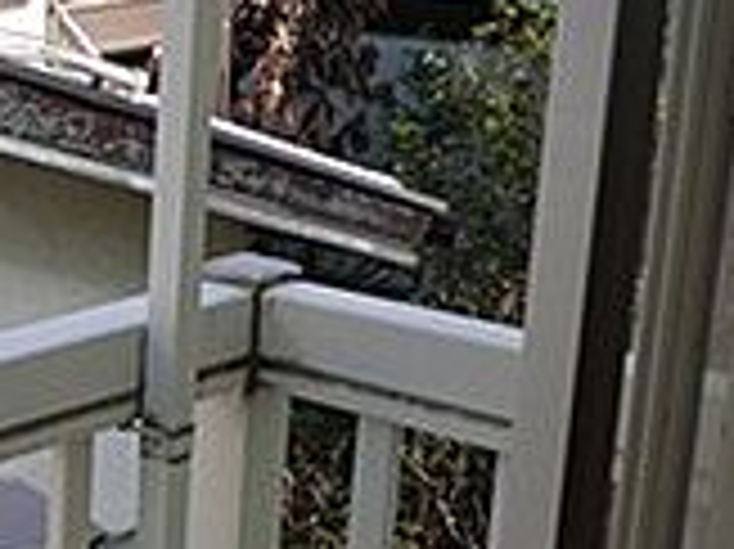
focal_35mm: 96
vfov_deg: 15.4
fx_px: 2034
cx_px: -270
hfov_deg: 18.7
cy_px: 313
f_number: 2.8
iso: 50
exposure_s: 1/640
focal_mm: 4.7
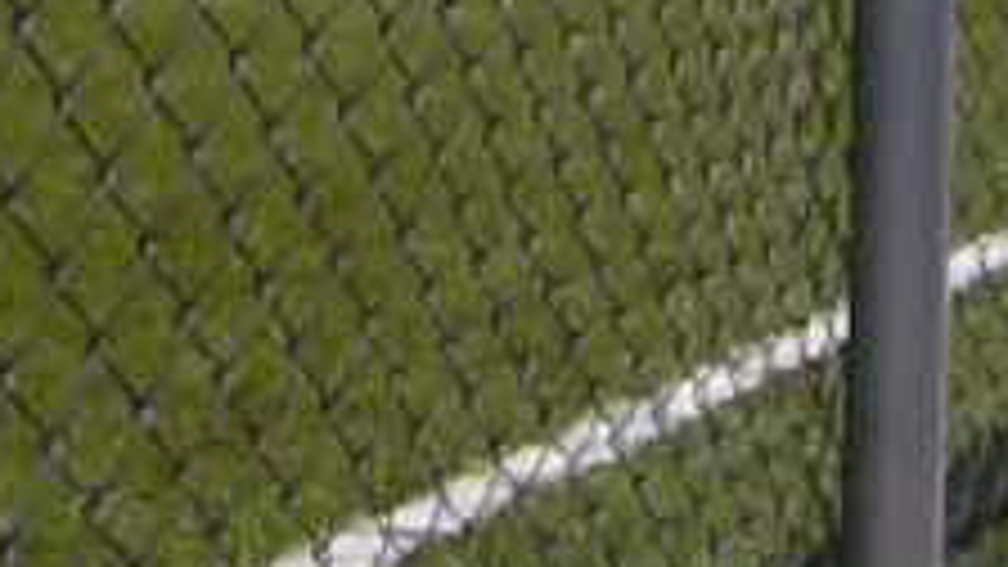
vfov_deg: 10.5
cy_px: -454
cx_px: 230
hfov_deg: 19.5
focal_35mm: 109
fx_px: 2913
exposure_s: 1/4000
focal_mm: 5.2
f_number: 5
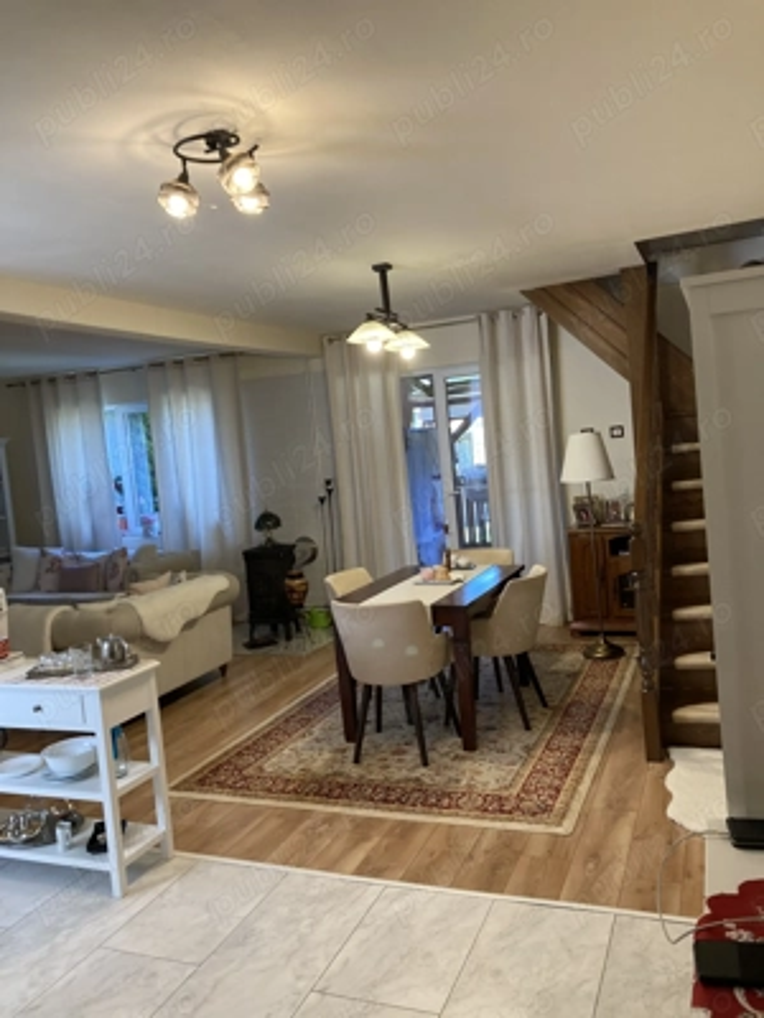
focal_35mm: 28
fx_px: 824
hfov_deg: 49.7
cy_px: 509
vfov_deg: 63.4
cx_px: 382
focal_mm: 3.99
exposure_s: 1/60
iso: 80
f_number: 1.8
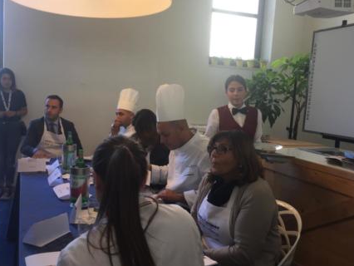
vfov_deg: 41.8
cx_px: 157
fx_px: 348
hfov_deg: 53.8
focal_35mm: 34
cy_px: 128
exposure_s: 1/100
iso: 50
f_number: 2.2
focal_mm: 4.15
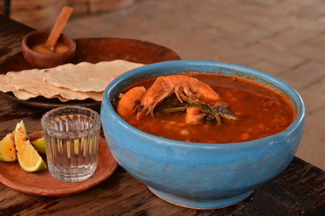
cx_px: 162
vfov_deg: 18.2
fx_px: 677
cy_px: 108
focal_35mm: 75
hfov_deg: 27.0
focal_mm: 50
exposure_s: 1/10
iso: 220
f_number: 7.1
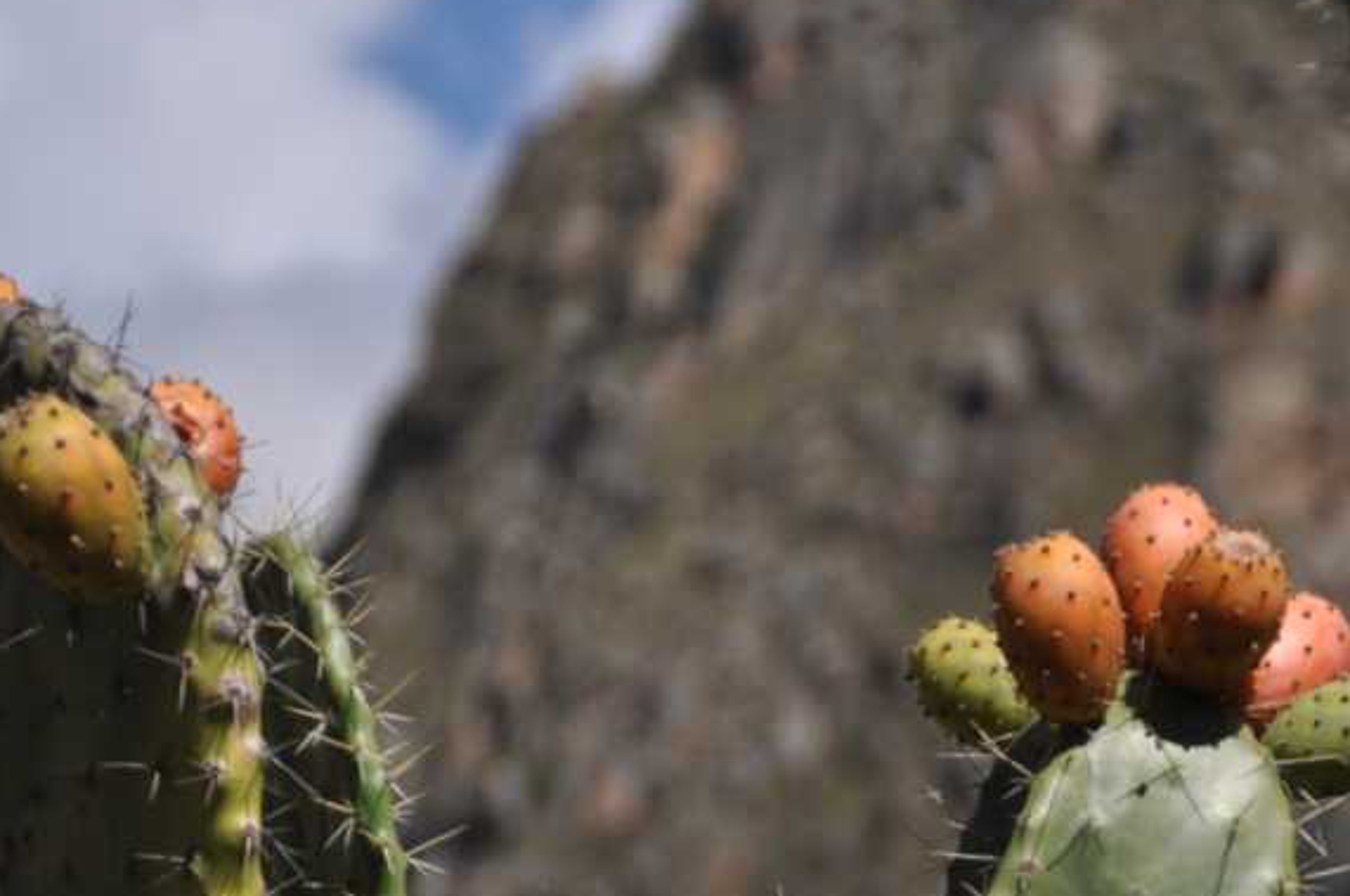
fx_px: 14941
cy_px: 733
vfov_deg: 3.4
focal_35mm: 399
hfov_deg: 5.2
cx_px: 465
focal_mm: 120
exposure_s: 1/1500
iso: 200
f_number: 9.5
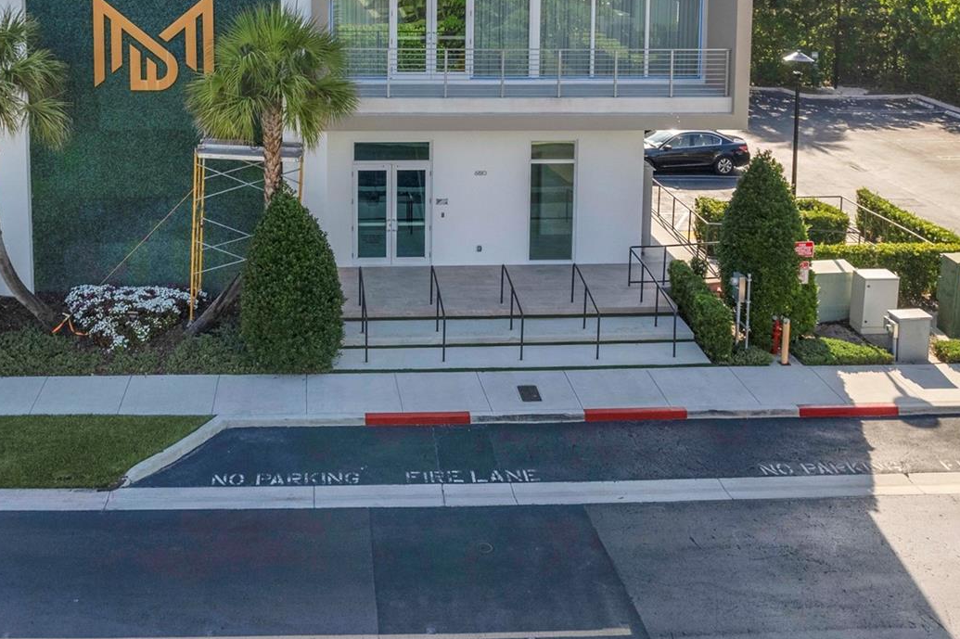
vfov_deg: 38.7
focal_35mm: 34
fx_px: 906
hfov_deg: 55.3
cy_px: 265
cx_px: 376
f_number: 2.8
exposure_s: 1/125
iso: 100
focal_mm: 8.38
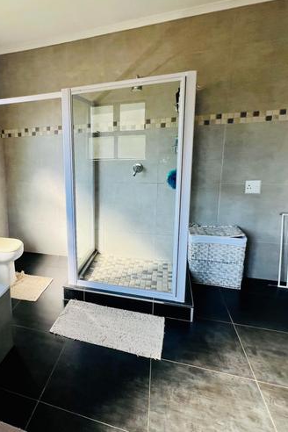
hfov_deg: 51.6
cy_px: 205
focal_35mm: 22
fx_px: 264
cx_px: 38
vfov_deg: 78.5
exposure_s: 1/201
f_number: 1.8
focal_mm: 1.57
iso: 32
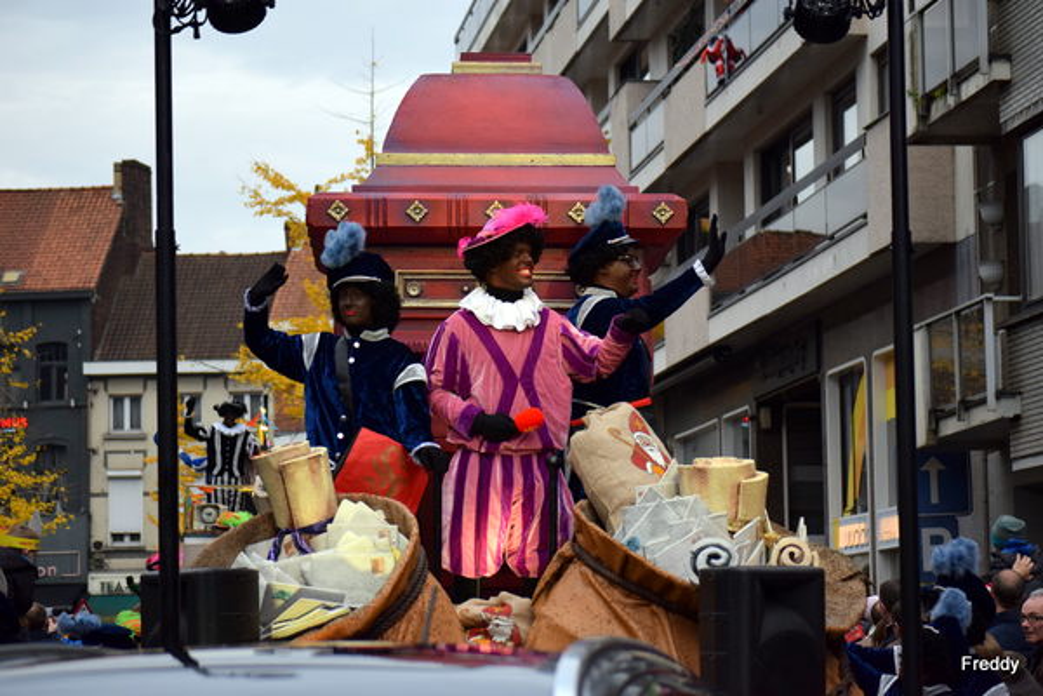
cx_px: 522
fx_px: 2955
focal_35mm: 102
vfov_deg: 13.4
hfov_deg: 20.0
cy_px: 348
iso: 800
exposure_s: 1/1000
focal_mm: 68
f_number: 4.2
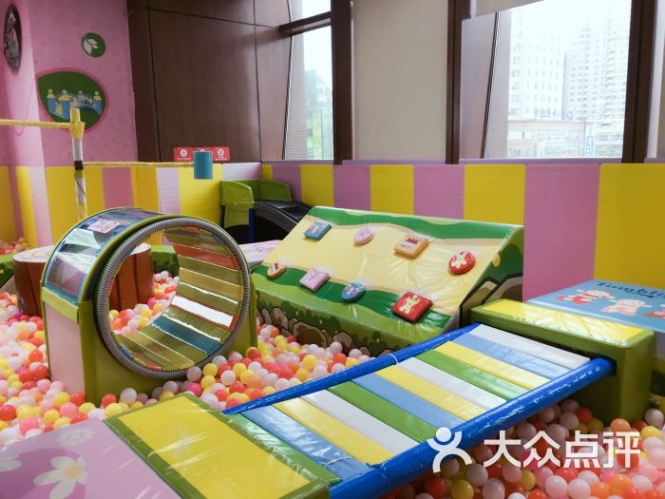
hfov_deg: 61.7
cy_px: 250
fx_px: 557
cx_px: 332
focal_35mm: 29
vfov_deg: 48.2
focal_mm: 4.15
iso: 40
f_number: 2.2
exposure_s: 1/17
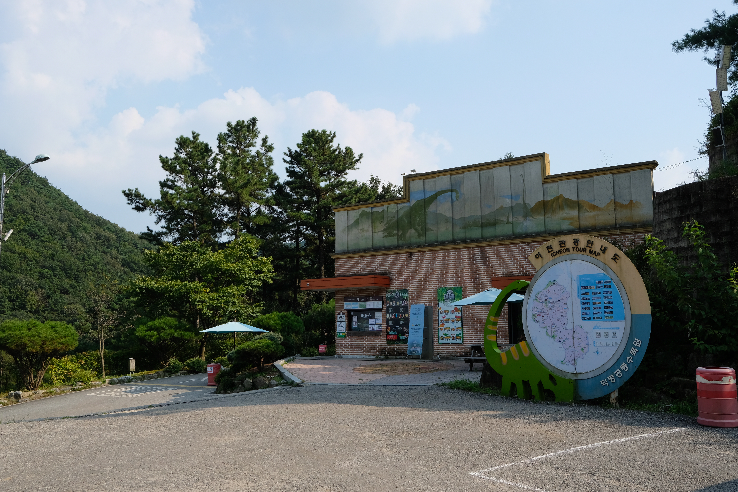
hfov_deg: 54.4
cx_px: 369
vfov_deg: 37.9
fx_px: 717
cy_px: 246
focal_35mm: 35
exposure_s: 1/500
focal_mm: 23
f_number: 8
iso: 400
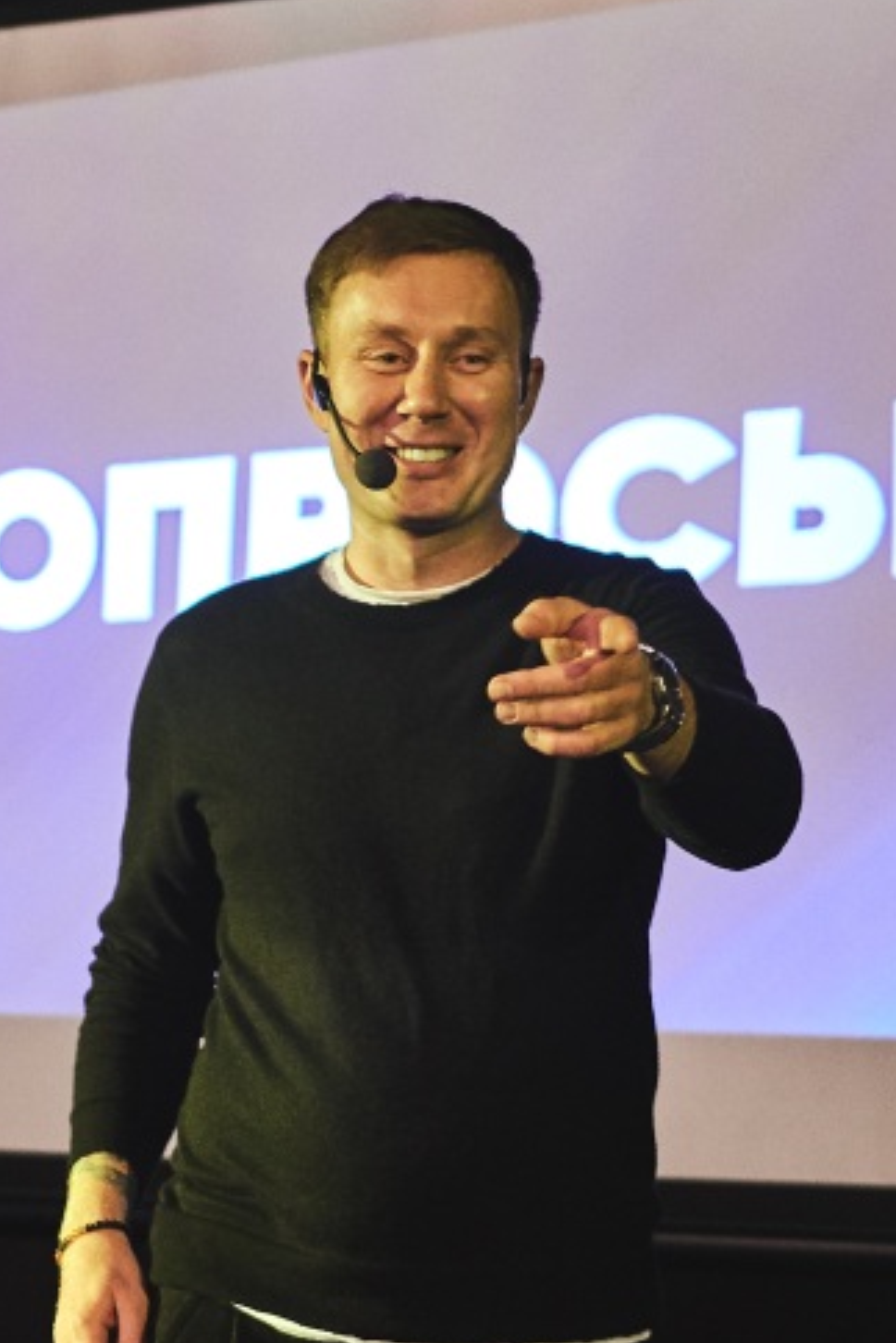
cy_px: 773
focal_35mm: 111
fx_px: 4143
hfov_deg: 12.3
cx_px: 252
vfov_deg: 18.4
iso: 1250
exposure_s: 1/160
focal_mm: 35
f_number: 2
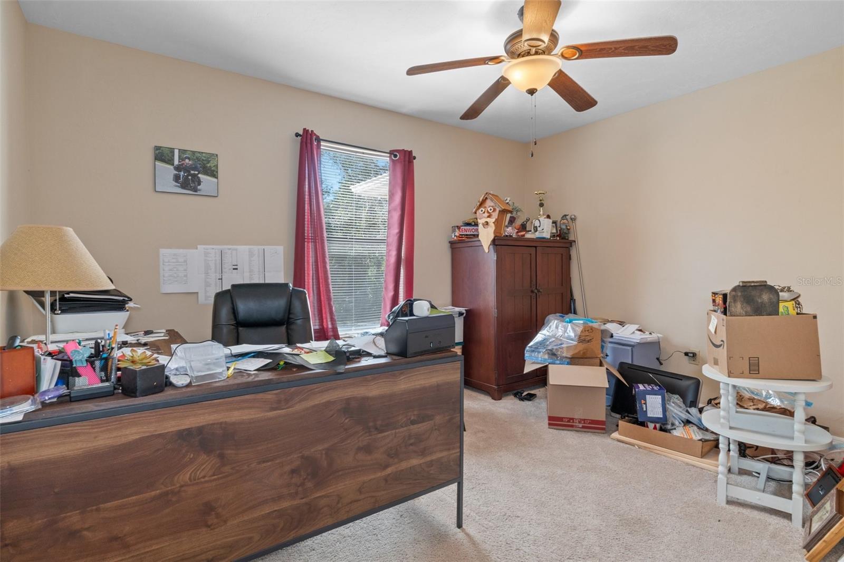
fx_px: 422
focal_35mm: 18
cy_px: 281
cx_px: 422
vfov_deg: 67.4
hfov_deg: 90.0
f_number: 8
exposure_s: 1
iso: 320
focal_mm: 12
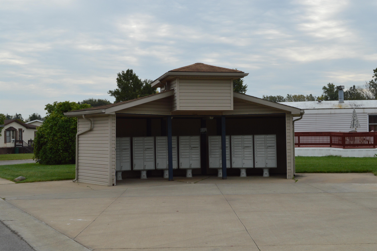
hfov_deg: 38.9
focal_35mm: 51
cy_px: 126
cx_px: 188
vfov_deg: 26.4
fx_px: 534
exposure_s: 1/125
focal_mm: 34
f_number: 18
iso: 400
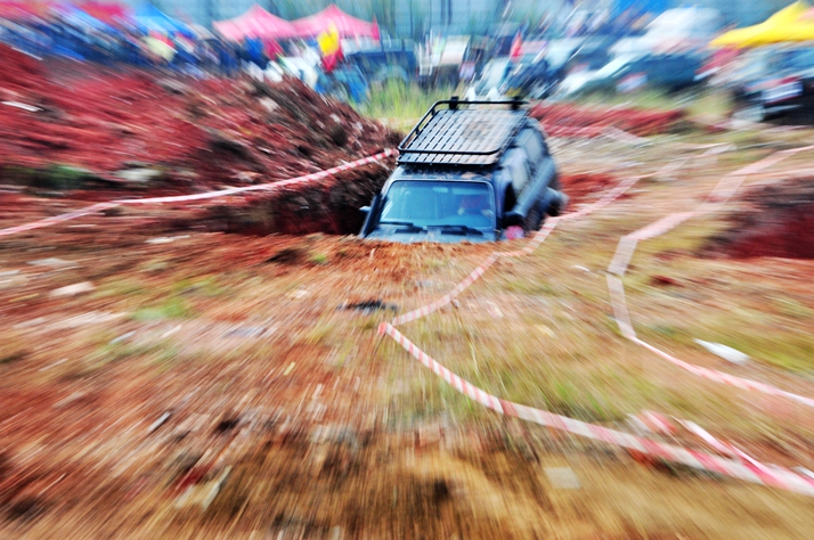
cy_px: 251
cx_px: 400
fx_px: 2506
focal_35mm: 111
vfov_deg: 12.3
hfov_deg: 18.4
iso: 200
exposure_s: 1/50
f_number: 18
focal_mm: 66
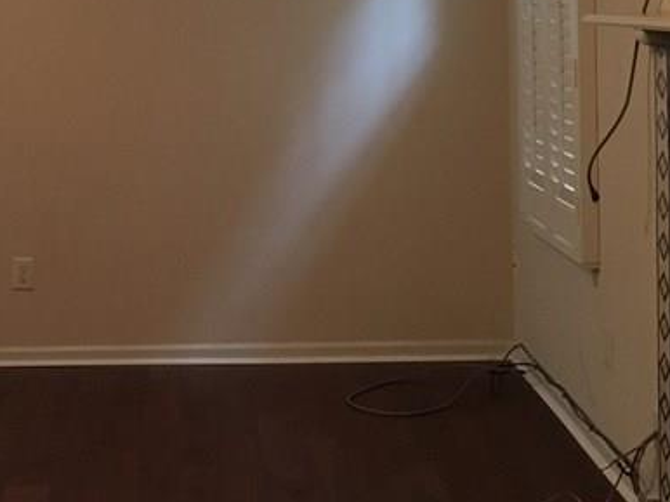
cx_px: 78
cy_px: 87
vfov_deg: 18.9
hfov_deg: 24.7
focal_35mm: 77
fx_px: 1489
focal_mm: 4.15
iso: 200
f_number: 2.2
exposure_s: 1/17
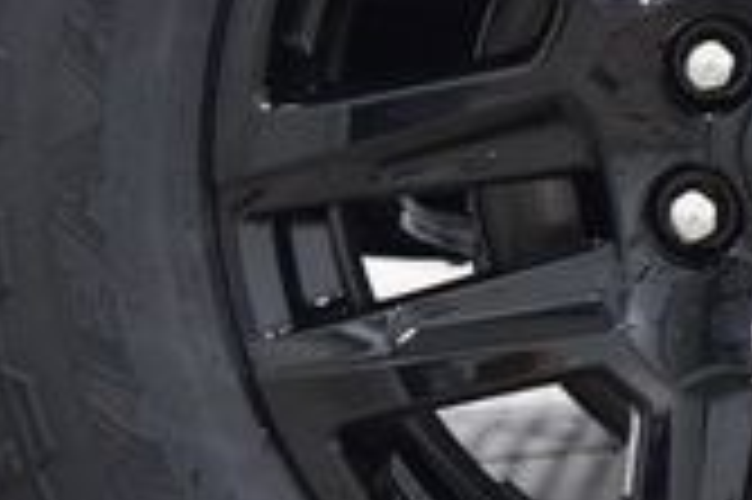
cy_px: 128
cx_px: 820
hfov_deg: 9.8
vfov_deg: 6.6
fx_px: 4320
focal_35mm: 207
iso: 1600
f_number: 3.5
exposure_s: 1/60
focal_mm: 36
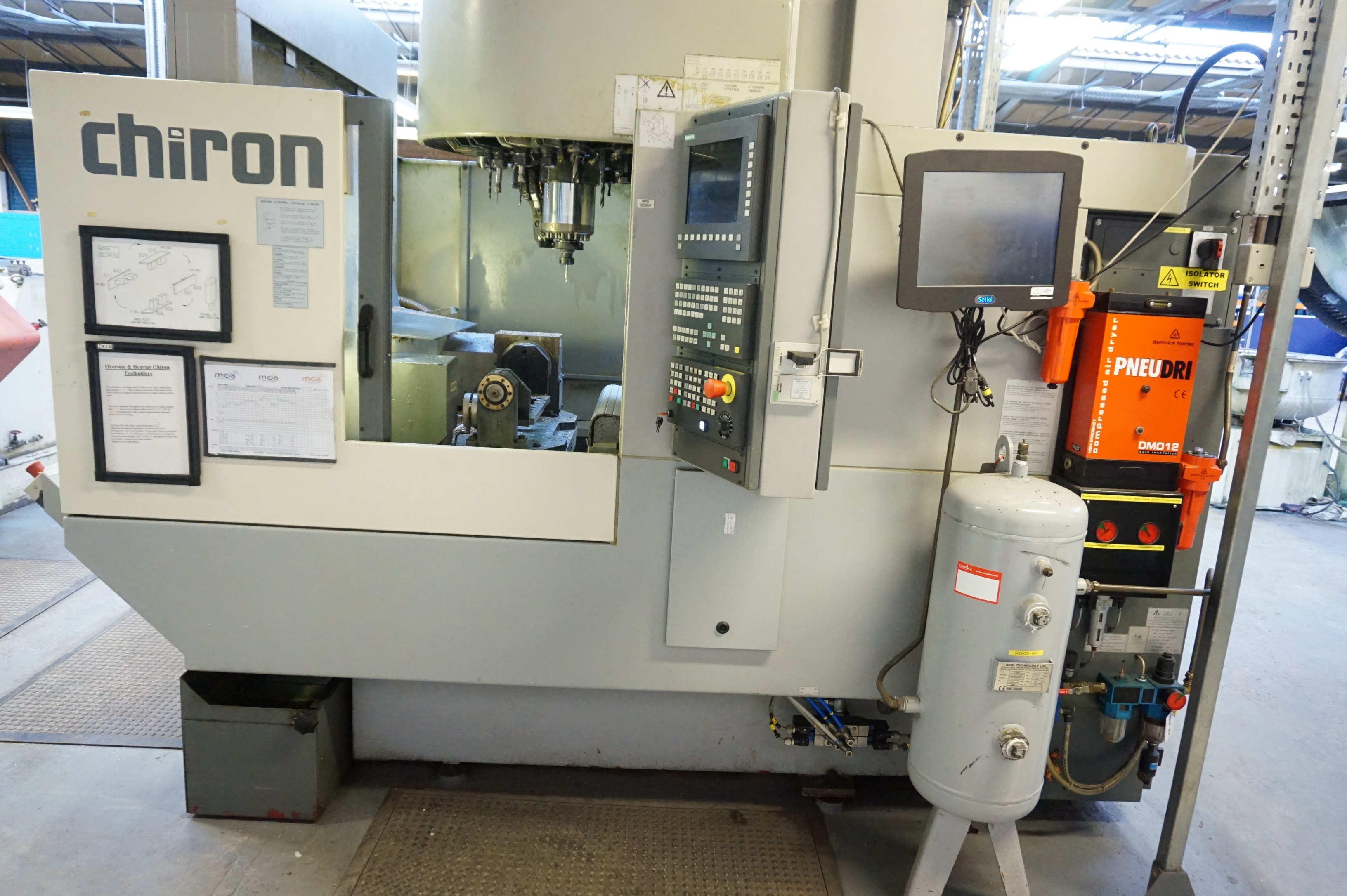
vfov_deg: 53.1
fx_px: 897
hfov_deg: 73.8
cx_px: 674
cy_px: 448
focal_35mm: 24
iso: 3200
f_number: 3.5
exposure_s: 1/125
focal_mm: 16
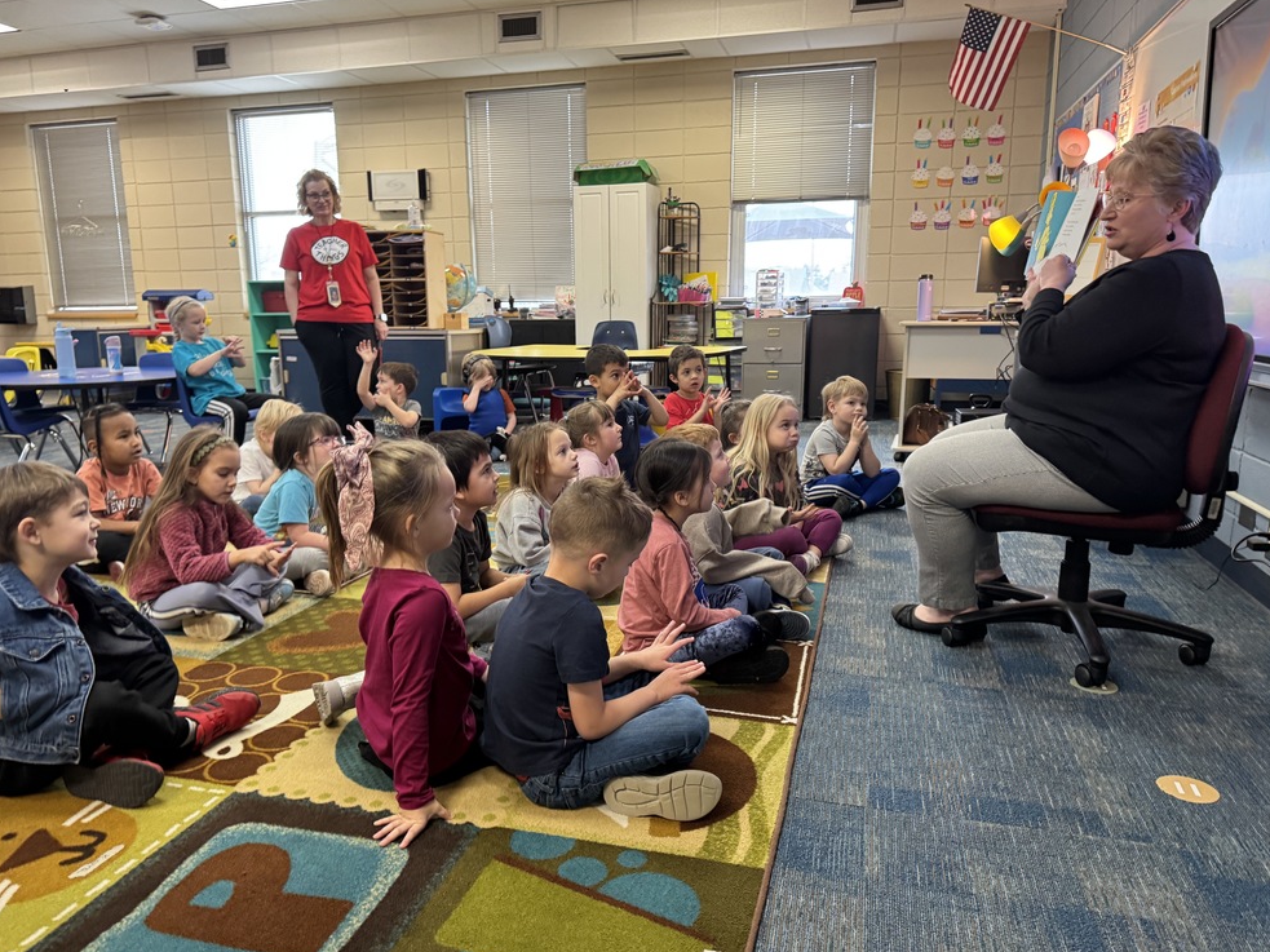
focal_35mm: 25
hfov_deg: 69.4
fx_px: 917
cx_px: 618
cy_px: 487
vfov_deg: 54.9
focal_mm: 6.76
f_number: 1.78
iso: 320
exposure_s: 1/60
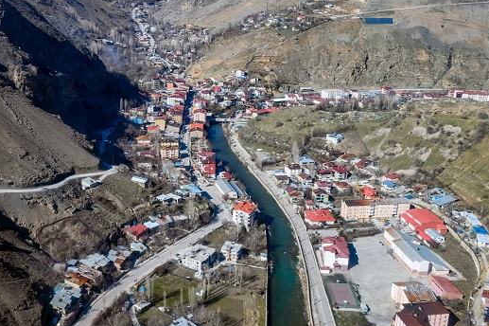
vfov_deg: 36.3
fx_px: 497
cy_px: 162
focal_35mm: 37
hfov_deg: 52.3
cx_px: 219
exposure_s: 1/1000
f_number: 7.1
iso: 250
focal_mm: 31.5
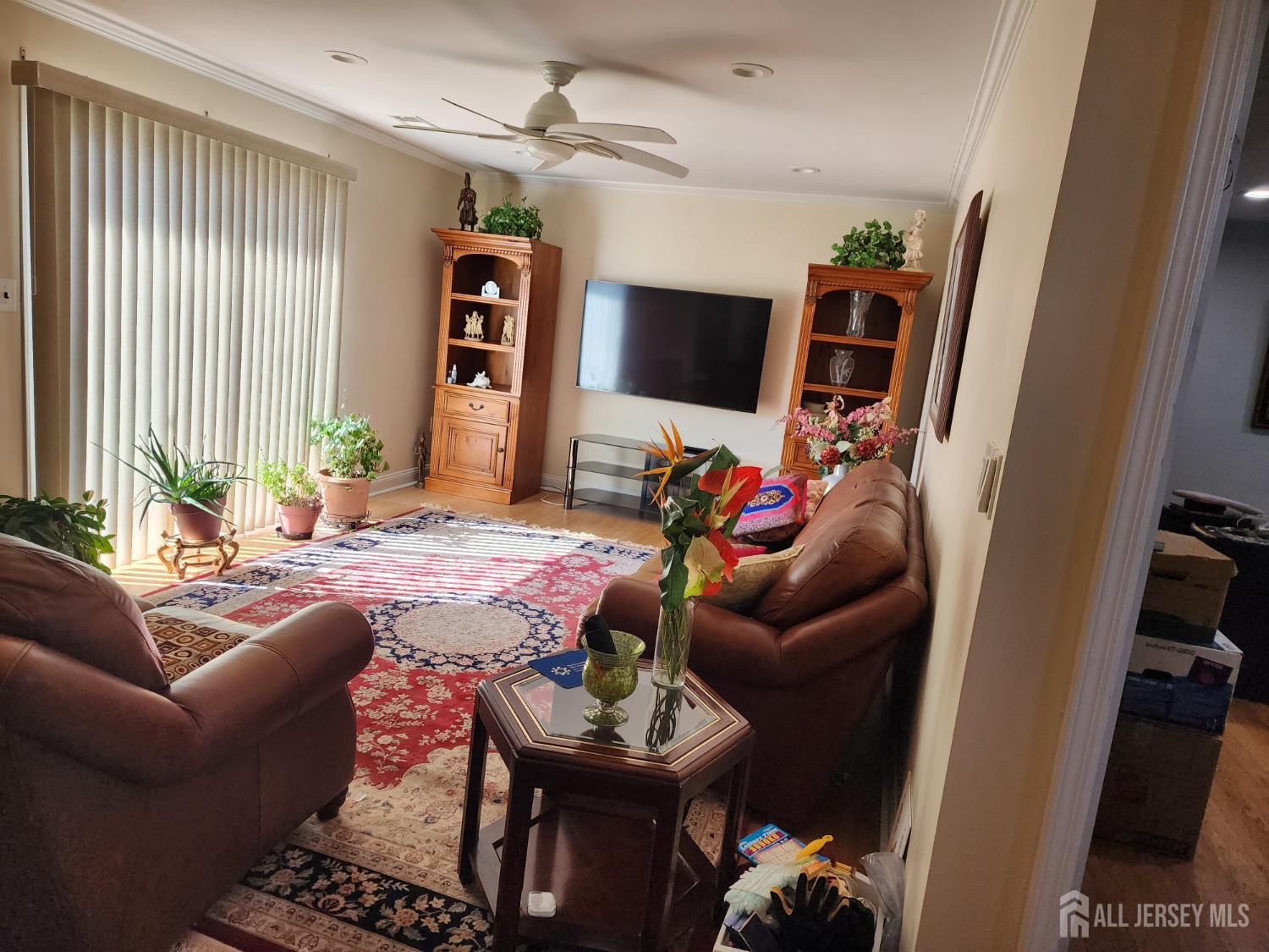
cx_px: 634
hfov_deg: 73.9
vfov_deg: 58.9
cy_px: 476
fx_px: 843
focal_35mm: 23
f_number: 1.8
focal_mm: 6.4
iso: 100
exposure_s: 1/180
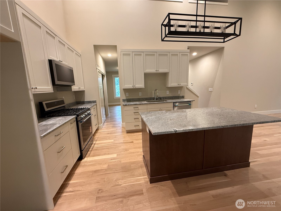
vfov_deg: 85.7
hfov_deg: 102.1
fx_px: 114
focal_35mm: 14
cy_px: 106
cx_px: 140
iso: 320
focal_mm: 2.22
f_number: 2.2
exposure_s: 1/60
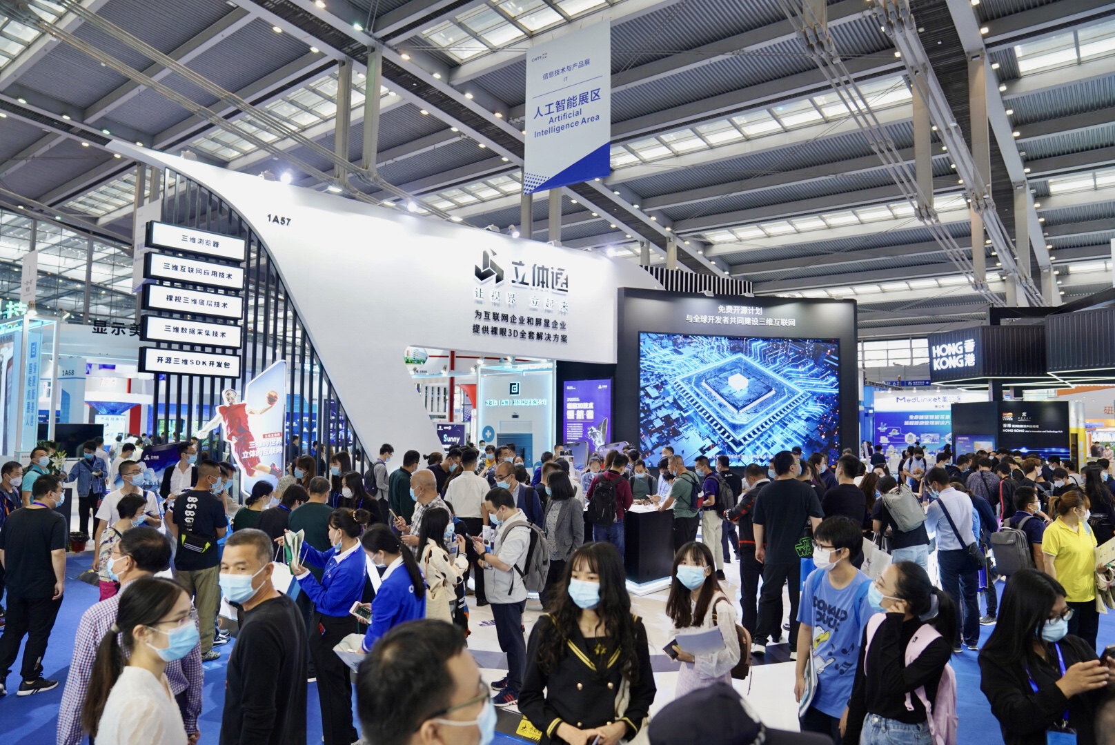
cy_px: 372
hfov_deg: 73.7
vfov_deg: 53.2
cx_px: 558
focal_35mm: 24
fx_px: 744
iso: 500
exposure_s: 1/100
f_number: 3.2
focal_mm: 24
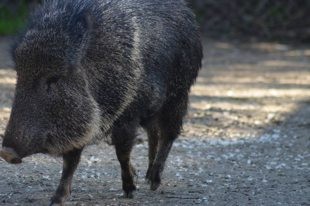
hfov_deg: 4.7
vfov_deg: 3.1
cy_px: 90
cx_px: 132
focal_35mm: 436
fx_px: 3747
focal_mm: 230
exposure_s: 1/500
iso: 800
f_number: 5
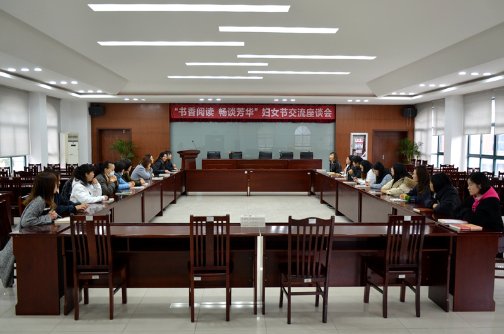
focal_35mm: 30
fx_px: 419
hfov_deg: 62.0
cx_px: 252
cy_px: 167
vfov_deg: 43.4
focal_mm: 20
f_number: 4.5
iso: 200
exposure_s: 1/30
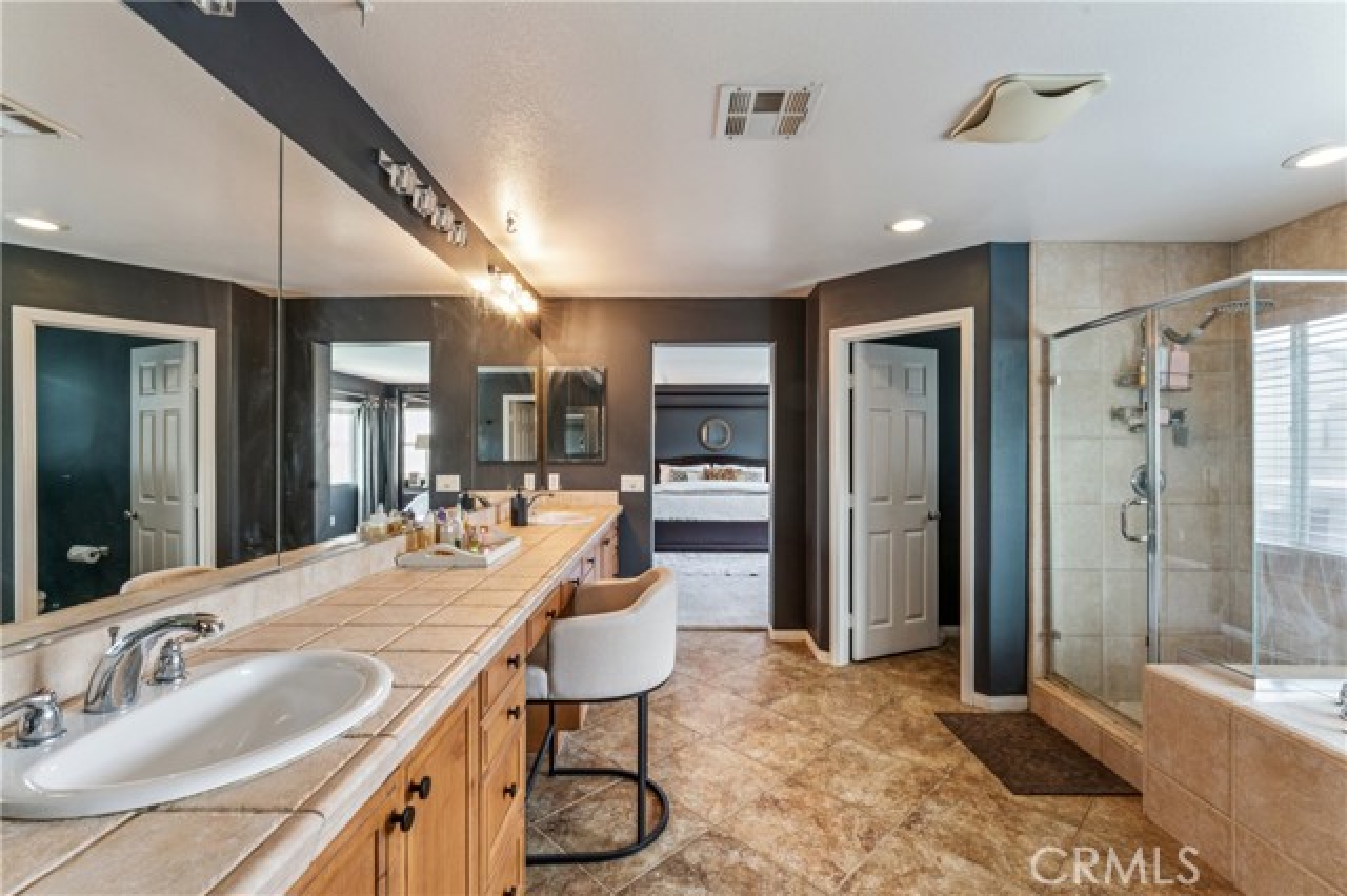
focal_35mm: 16
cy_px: 448
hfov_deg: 97.8
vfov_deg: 74.7
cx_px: 674
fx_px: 587
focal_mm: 15.7
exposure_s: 1.3
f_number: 13
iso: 100
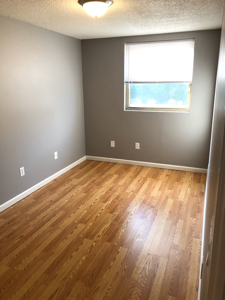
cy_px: 150
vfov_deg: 63.4
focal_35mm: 28
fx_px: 243
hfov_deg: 49.7
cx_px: 112
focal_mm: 4
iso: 32
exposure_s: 1/30
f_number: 1.8
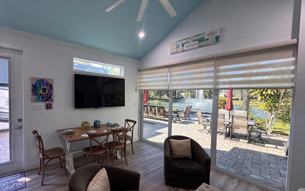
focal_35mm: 17
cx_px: 132
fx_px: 141
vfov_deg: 68.0
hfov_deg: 93.8
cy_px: 100
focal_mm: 2.22
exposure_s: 1/120
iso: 125
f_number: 2.2
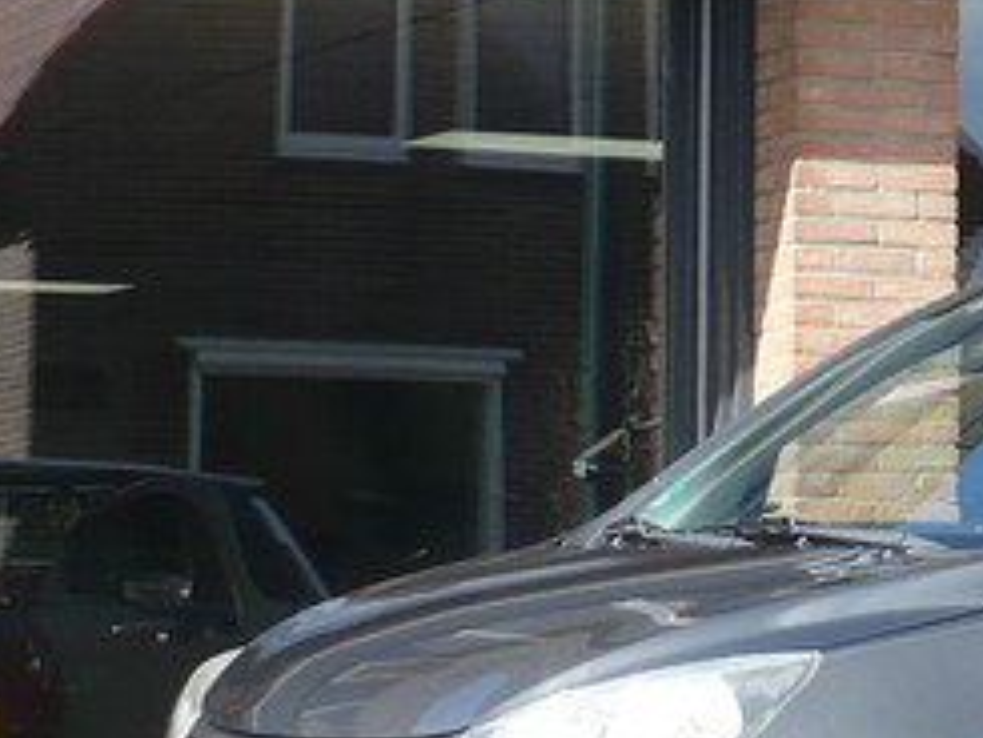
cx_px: 1252
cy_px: 521
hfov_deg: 9.3
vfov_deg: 7.1
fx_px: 5938
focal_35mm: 209
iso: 100
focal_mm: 8.9
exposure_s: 1/500
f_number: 3.1
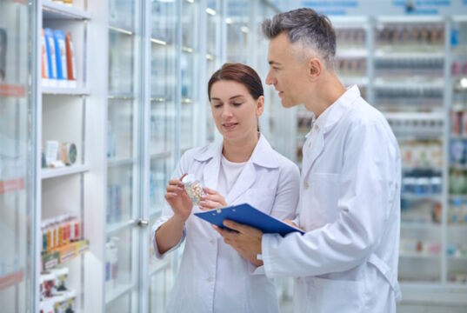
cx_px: 234
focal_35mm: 85
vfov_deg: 16.1
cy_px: 156
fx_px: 1104
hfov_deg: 23.9
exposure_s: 1/160
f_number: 2.5
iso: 160
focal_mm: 85
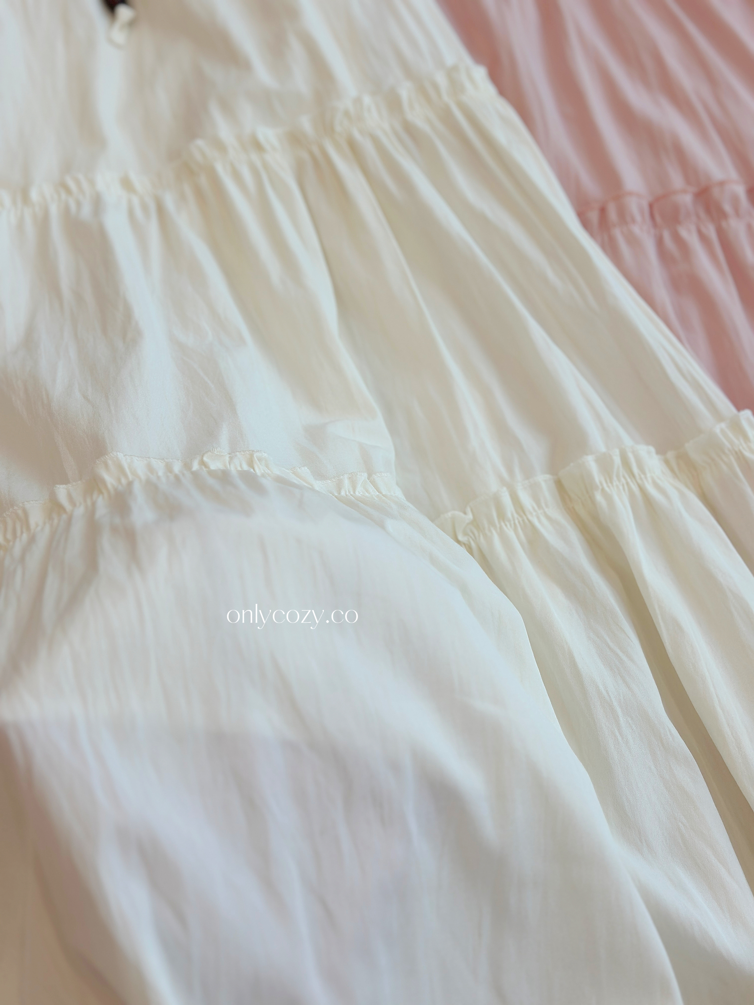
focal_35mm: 48
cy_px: 502
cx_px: 377
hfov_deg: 30.3
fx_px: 1394
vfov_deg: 39.7
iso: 64
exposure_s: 1/106
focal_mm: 6.86
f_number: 1.78
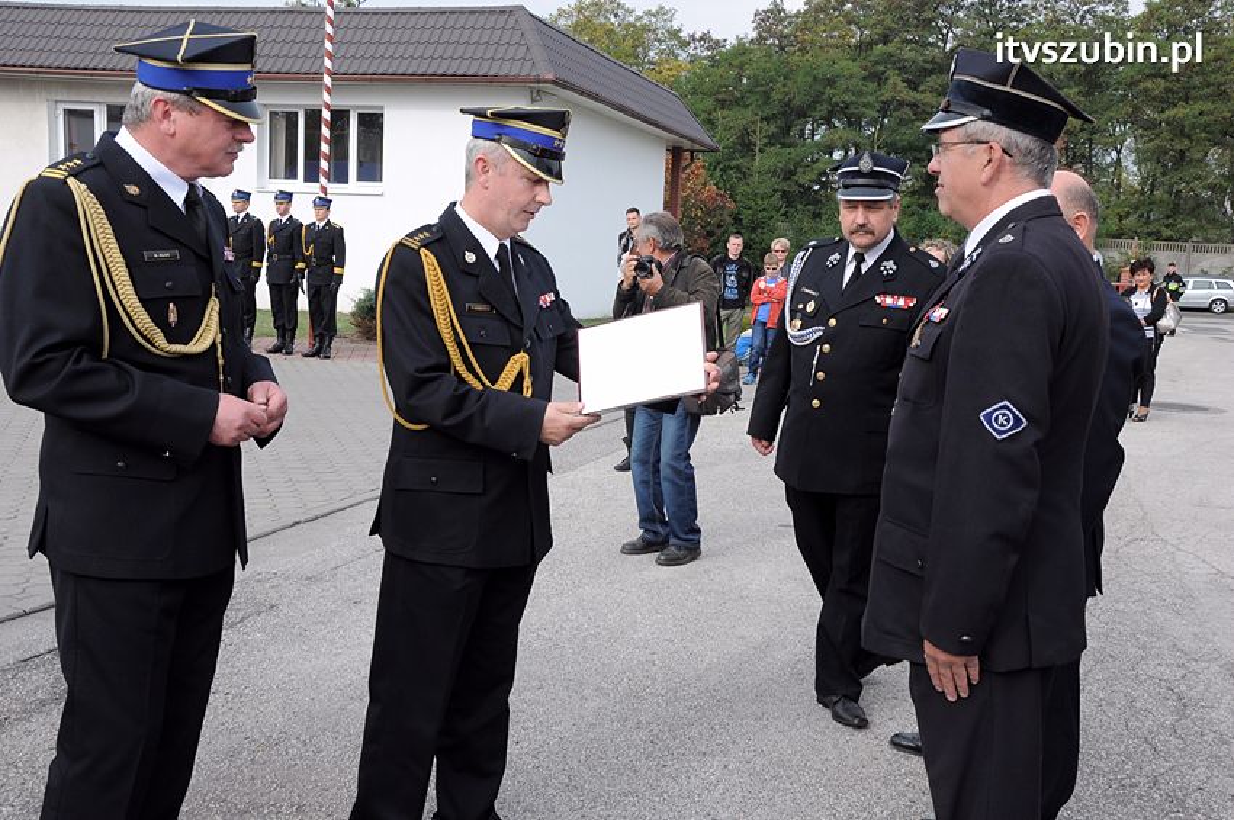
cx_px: 617
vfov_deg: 35.4
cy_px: 410
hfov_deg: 51.3
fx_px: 1284
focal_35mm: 38
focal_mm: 25
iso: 500
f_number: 10
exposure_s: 1/400
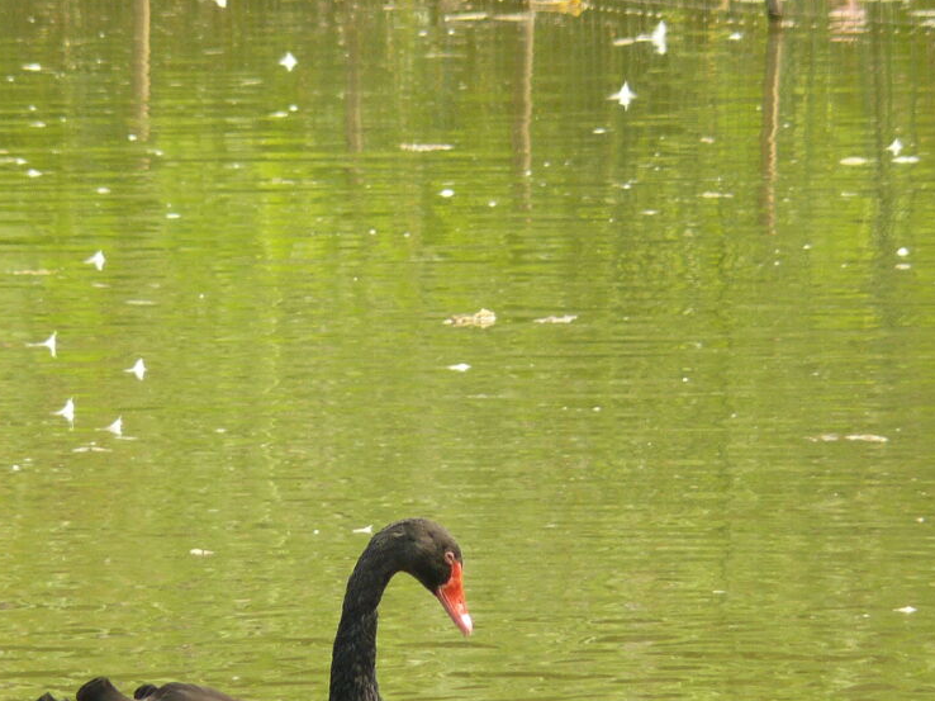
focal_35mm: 843
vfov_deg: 1.8
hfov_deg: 2.4
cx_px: 394
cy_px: 606
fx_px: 22763
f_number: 4
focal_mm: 72
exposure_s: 1/250
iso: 100
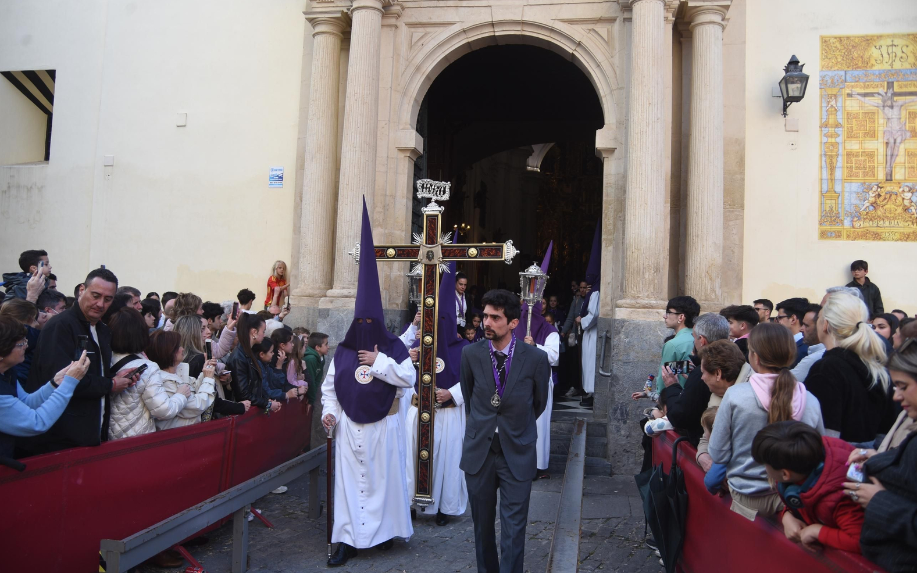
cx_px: 453
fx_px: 750
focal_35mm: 30
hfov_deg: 62.9
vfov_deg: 41.8
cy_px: 268
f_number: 5.6
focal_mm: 29
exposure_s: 1/160
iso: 250
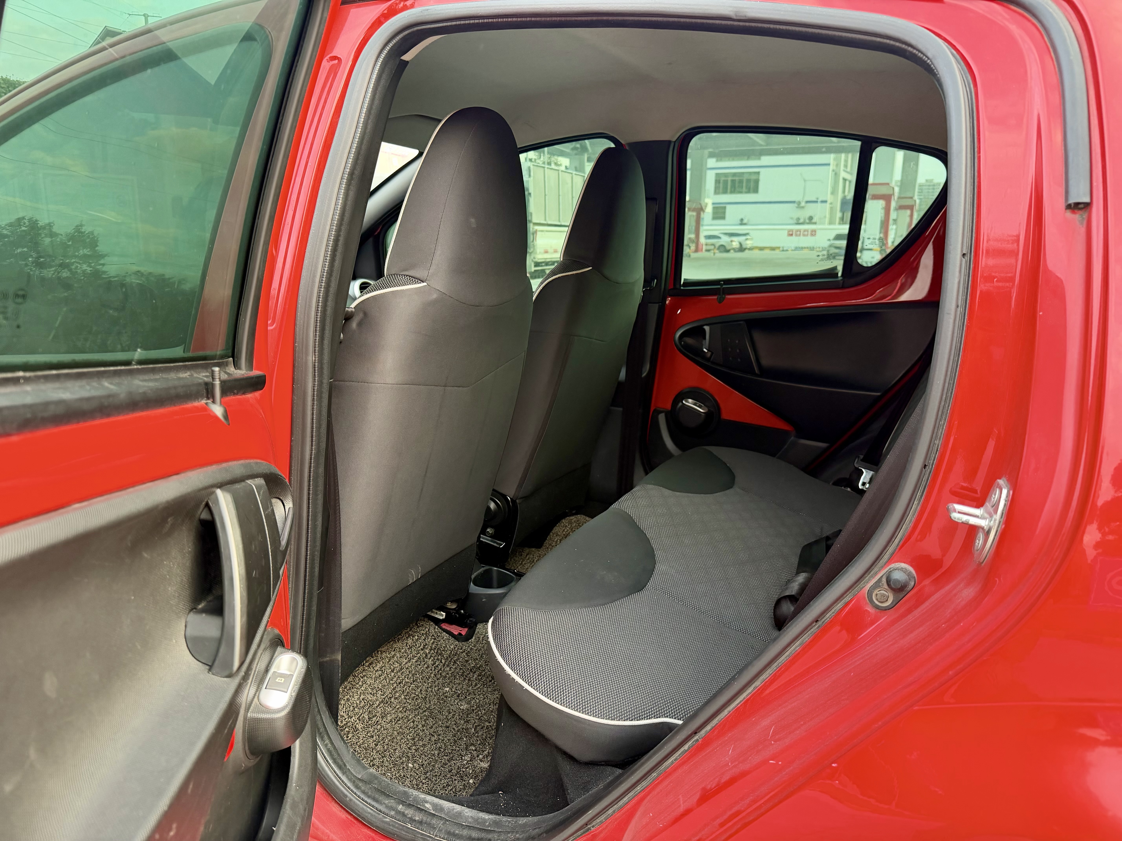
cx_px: 561
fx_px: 778
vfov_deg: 56.8
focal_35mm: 24
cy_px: 420
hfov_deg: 71.6
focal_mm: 6.76
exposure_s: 1/73
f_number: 1.78
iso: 200
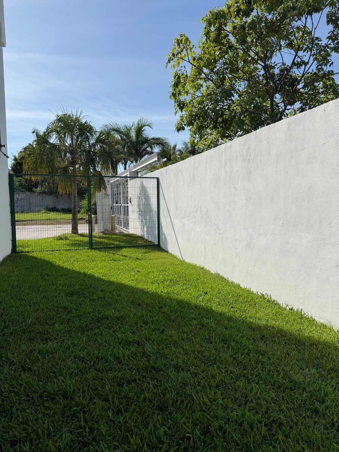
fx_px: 313
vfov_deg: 71.6
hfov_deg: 56.8
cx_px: 170
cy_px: 226
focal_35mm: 24
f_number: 1.78
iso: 80
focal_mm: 6.76
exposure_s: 1/7353
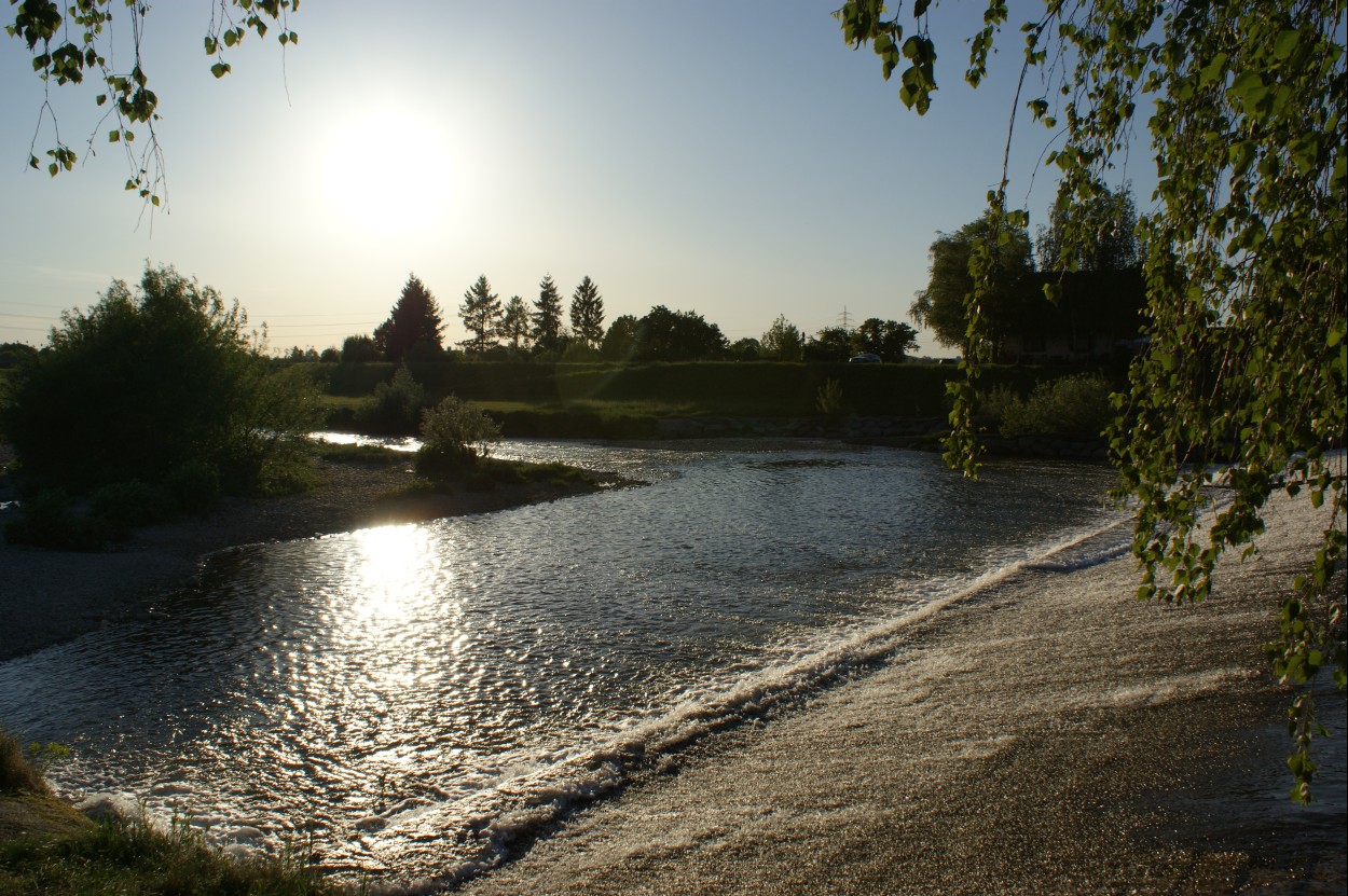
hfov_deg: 67.4
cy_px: 448
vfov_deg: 47.8
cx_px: 674
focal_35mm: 27
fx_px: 1010
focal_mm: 18
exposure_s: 1/400
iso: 100
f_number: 10
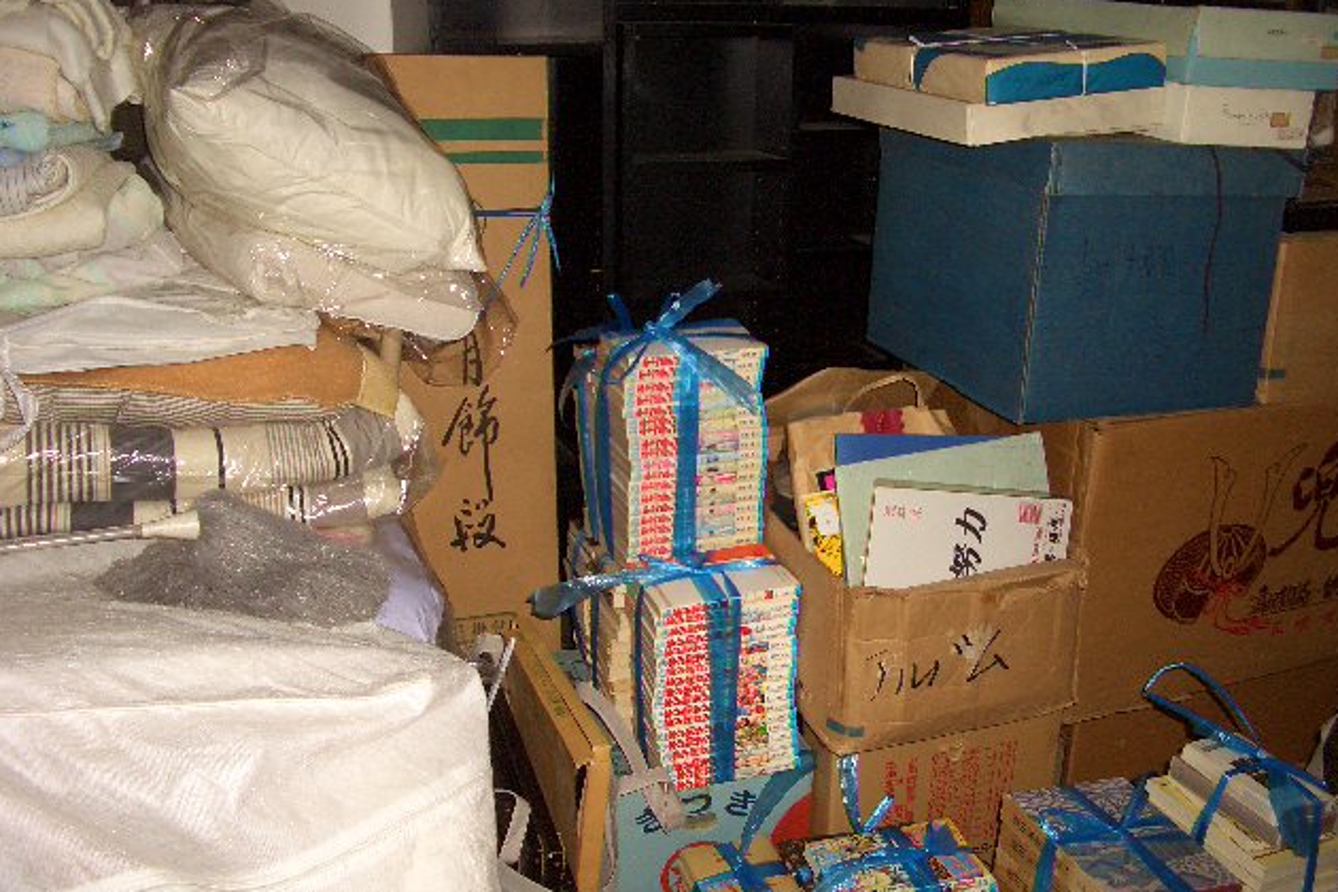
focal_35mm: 37
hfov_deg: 51.9
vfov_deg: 35.9
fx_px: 1375
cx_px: 673
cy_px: 465
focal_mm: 5.8
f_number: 2.6
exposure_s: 1/60
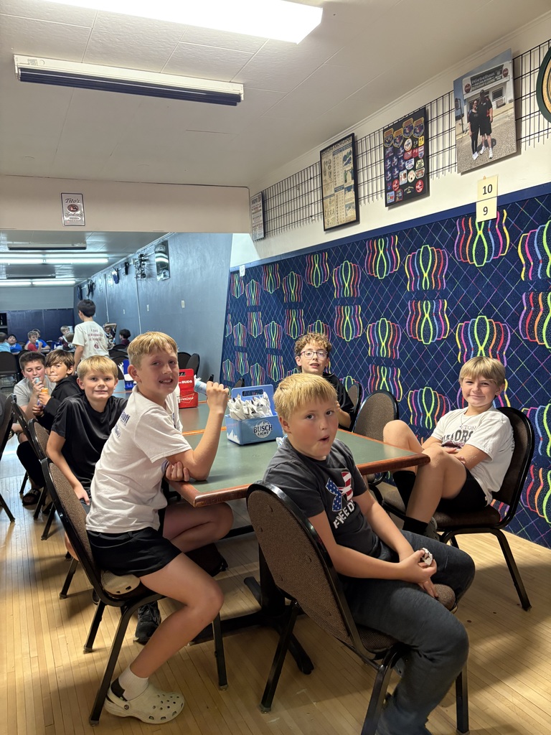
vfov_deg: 67.3
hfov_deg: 53.1
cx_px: 276
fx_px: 552
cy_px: 368
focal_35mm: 26
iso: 320
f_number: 1.6
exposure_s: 1/60
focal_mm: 5.96
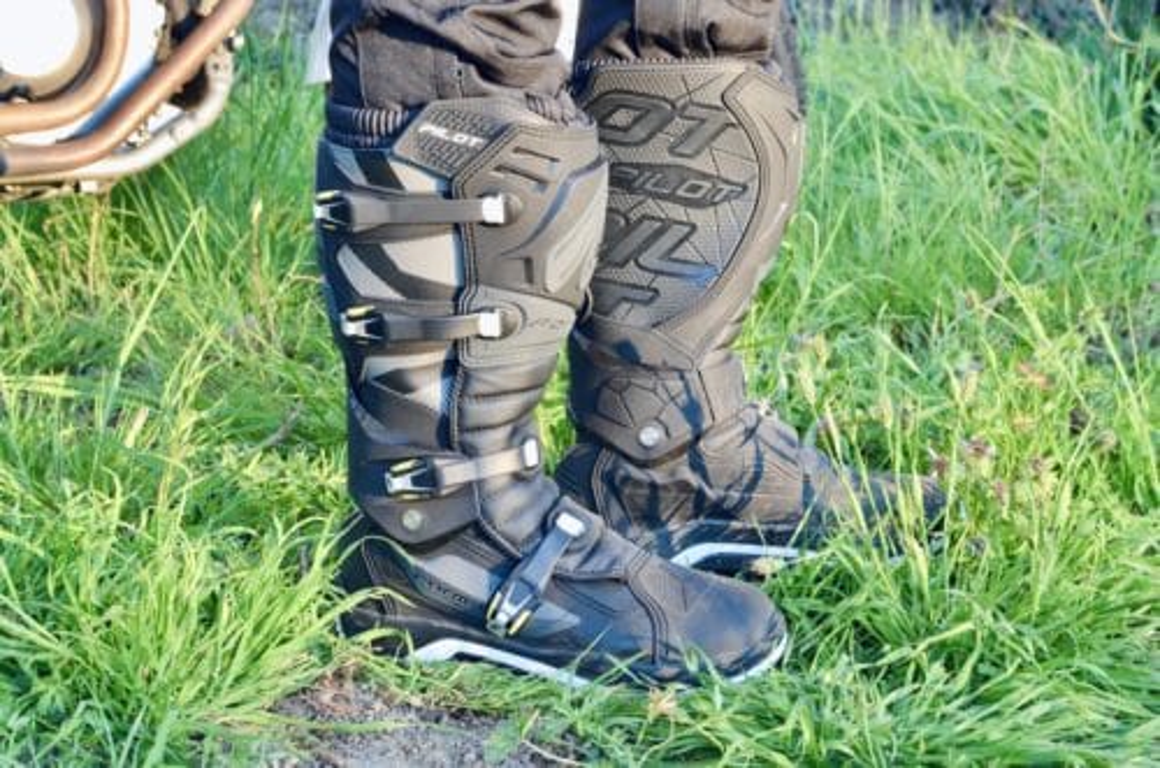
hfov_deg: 37.9
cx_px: 580
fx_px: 1688
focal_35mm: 52
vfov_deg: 25.6
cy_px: 384
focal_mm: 35
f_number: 6.3
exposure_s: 1/60
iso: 400
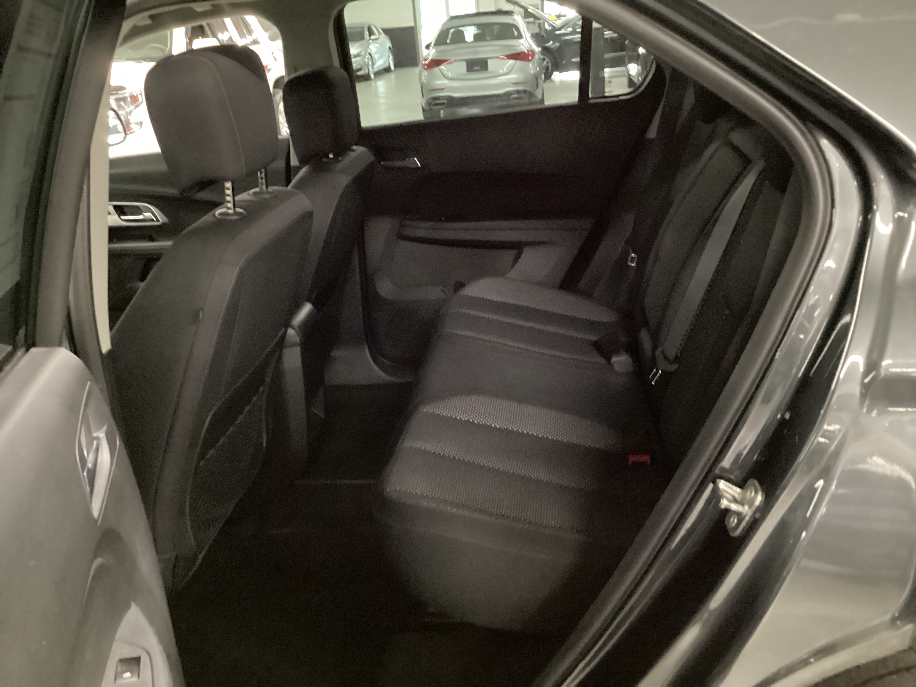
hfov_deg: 58.4
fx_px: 820
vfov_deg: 45.4
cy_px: 344
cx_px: 458
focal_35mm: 31
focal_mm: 3.3
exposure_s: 1/15
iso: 800
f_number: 2.4
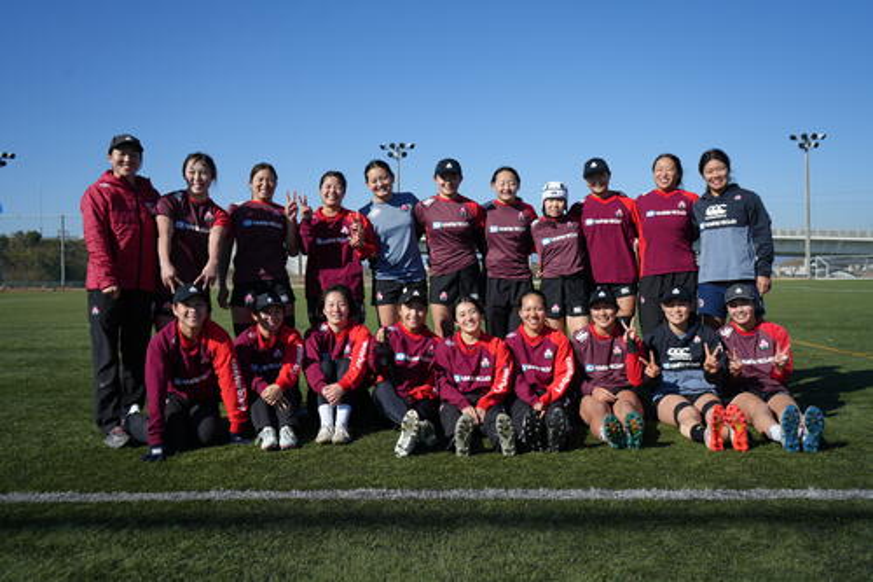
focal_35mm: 31
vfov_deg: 42.3
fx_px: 751
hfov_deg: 60.3
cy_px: 291
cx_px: 436
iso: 100
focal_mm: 31
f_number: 5
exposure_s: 1/1000
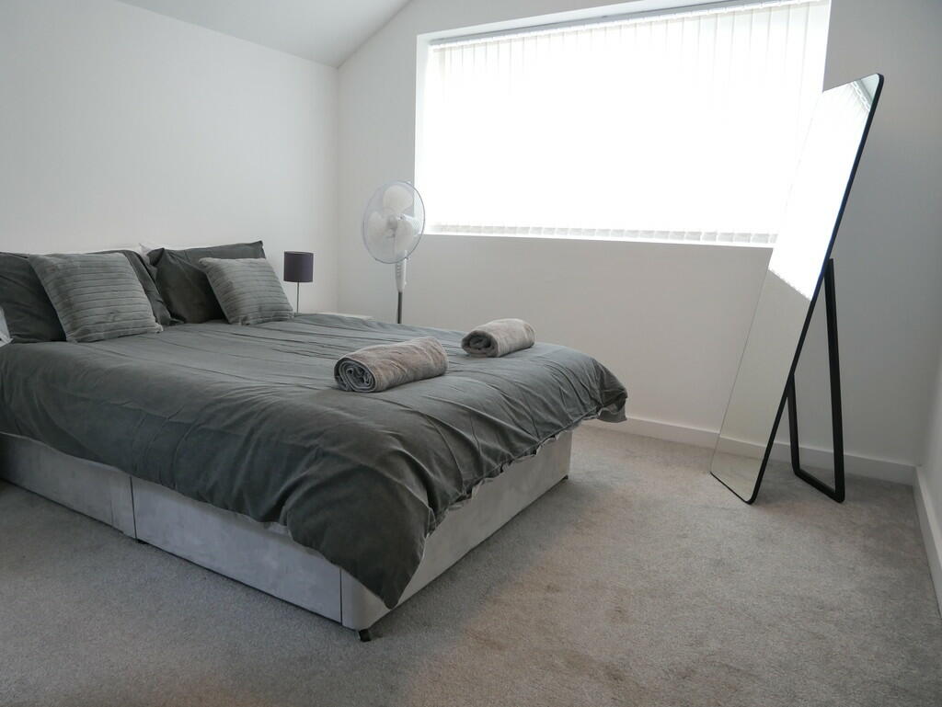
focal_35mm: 24
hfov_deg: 71.6
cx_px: 471
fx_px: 653
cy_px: 354
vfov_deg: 56.9
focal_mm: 12
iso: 640
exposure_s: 1/60
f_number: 3.5
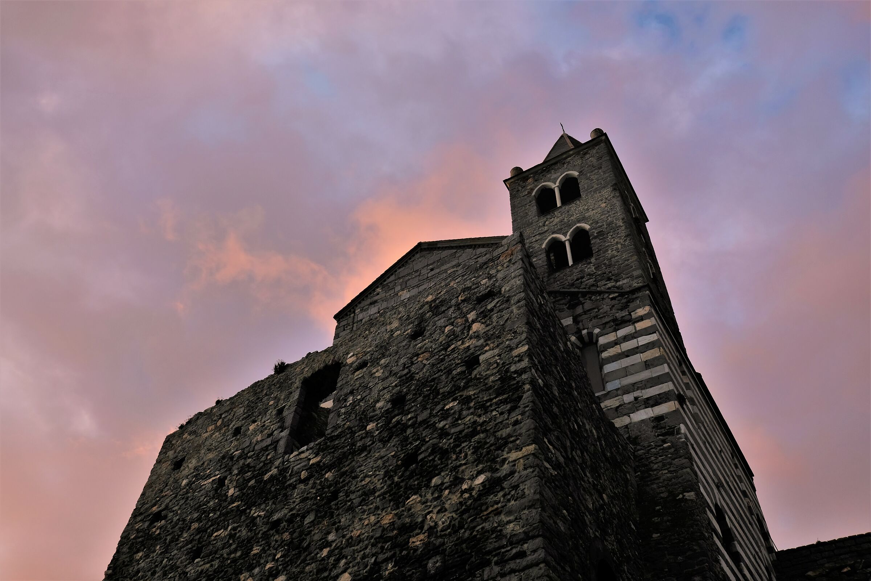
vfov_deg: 45.0
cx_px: 436
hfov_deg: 63.7
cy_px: 290
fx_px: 702
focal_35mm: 29
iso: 200
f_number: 3.2
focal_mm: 19.6
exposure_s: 1/200
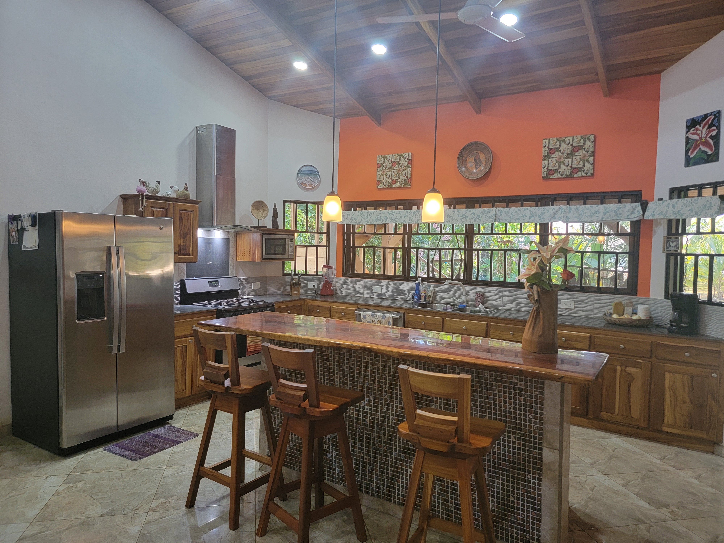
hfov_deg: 71.6
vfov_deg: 56.8
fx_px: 502
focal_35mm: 24
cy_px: 272
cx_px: 362
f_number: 1.8
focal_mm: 6.7
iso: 200
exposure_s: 1/40
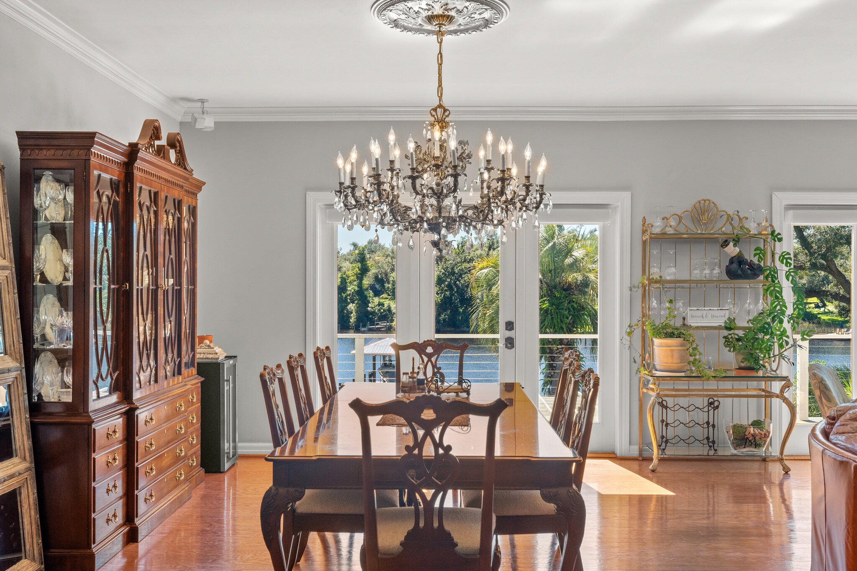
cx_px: 428
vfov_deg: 36.9
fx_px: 857
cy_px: 286
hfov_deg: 53.1
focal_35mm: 36
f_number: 7.1
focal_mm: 24
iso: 500
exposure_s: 1/8
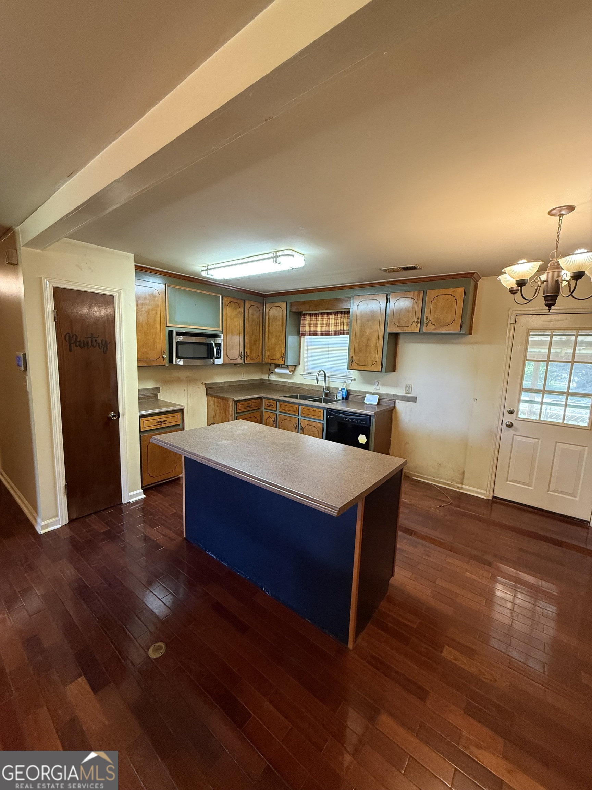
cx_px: 296
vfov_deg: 102.1
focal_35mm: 14
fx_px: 319
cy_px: 395
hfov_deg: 85.7
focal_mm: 2.22
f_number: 2.2
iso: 400
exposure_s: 1/60
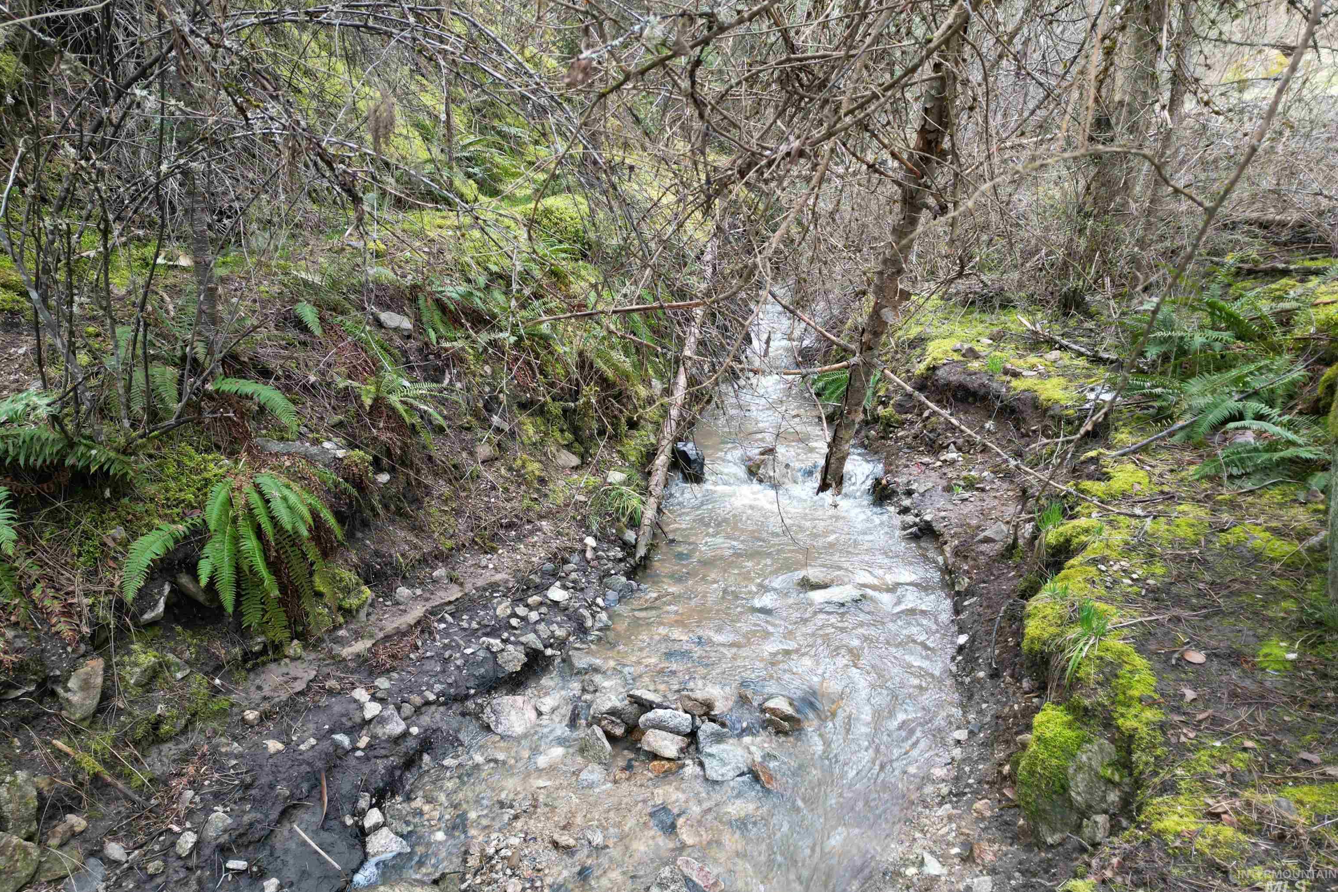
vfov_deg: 51.3
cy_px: 417
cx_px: 668
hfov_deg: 71.5
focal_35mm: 25
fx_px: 929
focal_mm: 6.72
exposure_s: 1/120
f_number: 1.7
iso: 120
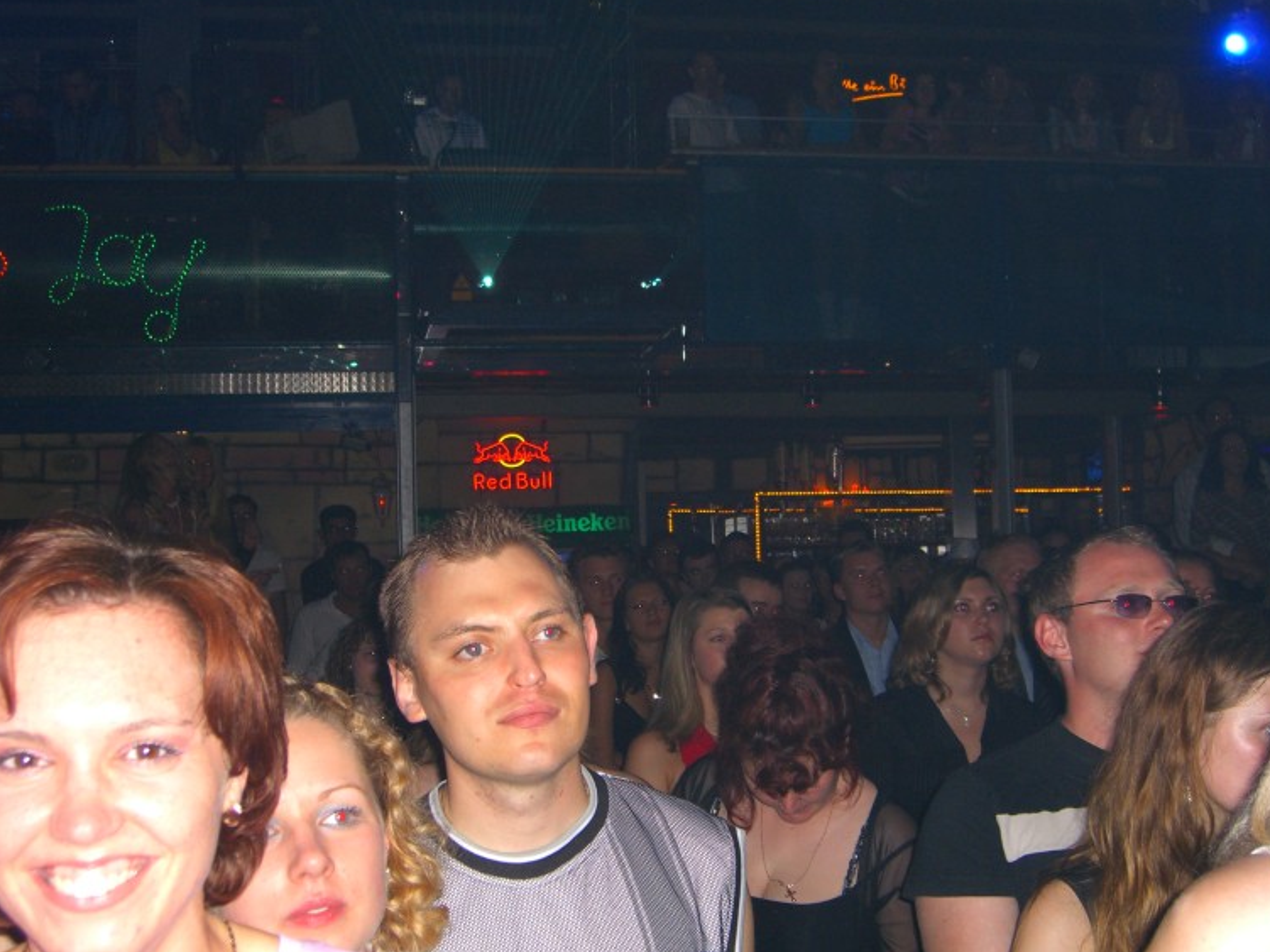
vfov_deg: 29.7
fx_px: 1797
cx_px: 643
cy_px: 485
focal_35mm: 49
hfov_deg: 38.9
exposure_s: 1/60
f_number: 3.1
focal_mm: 9.5
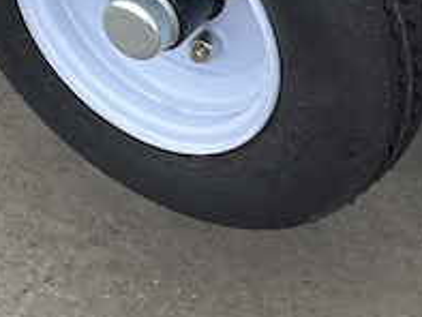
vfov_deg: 7.4
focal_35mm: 190
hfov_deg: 10.3
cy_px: -431
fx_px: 2318
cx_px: 469
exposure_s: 1/325
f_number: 1.6
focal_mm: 4.2
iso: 32
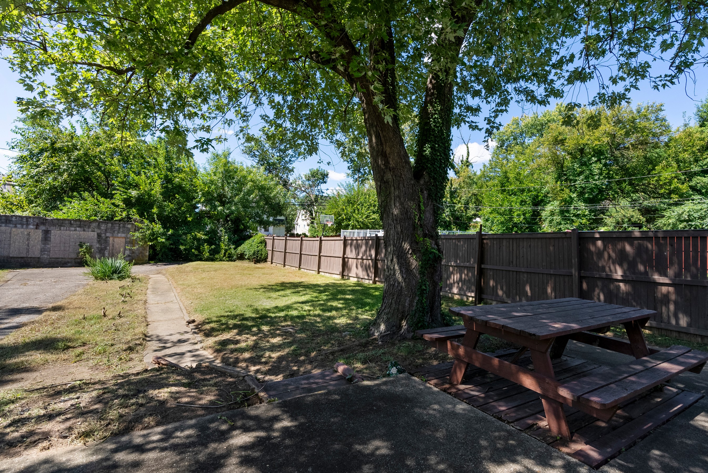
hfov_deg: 96.7
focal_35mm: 16
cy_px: 236
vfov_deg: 73.8
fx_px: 315
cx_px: 354
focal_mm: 16
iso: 100
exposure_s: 1/250
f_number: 8
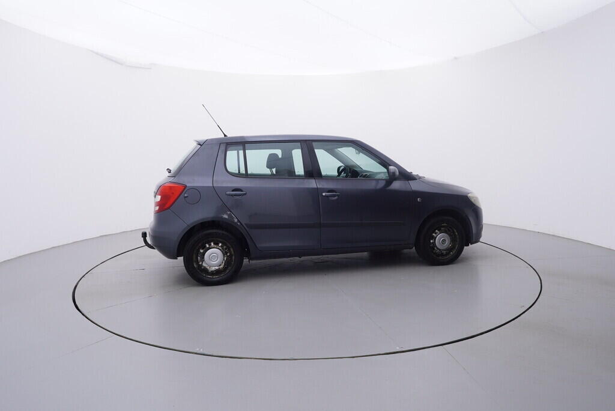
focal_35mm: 22
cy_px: 206
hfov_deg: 77.3
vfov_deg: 56.2
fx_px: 385
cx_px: 308
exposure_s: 1/80
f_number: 5
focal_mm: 15
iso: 200
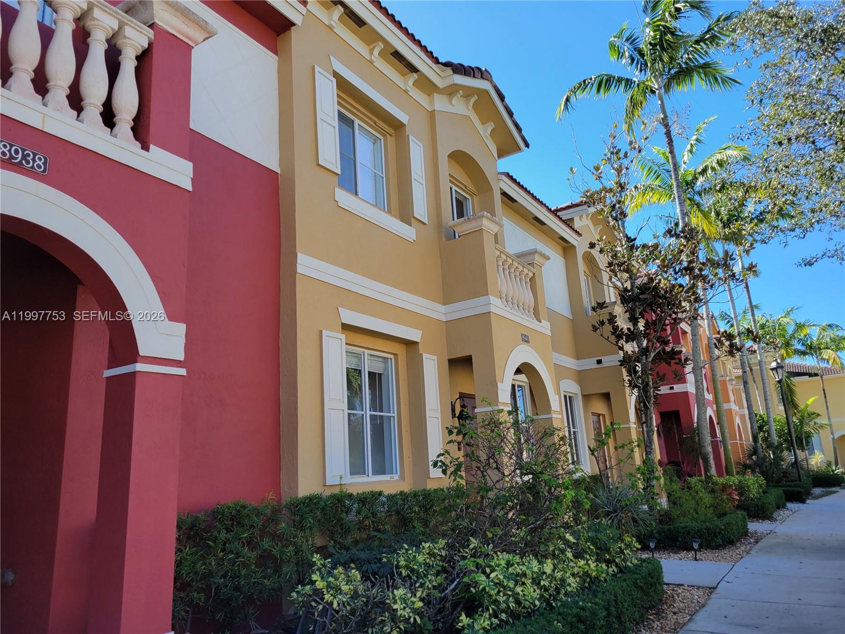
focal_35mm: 26
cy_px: 317
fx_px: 635
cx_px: 422
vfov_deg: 53.1
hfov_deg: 67.3
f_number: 1.8
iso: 40
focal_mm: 5.4
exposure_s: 1/801
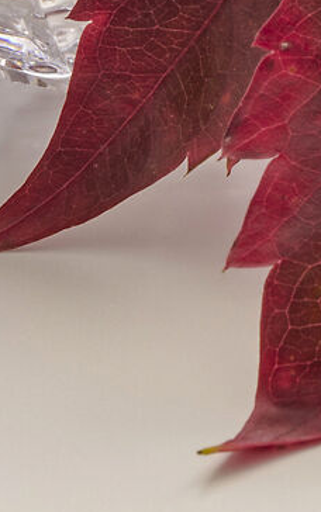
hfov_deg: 4.1
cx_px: 1214
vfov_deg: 6.7
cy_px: -560
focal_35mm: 302
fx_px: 4221
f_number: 18
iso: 100
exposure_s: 8
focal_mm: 45
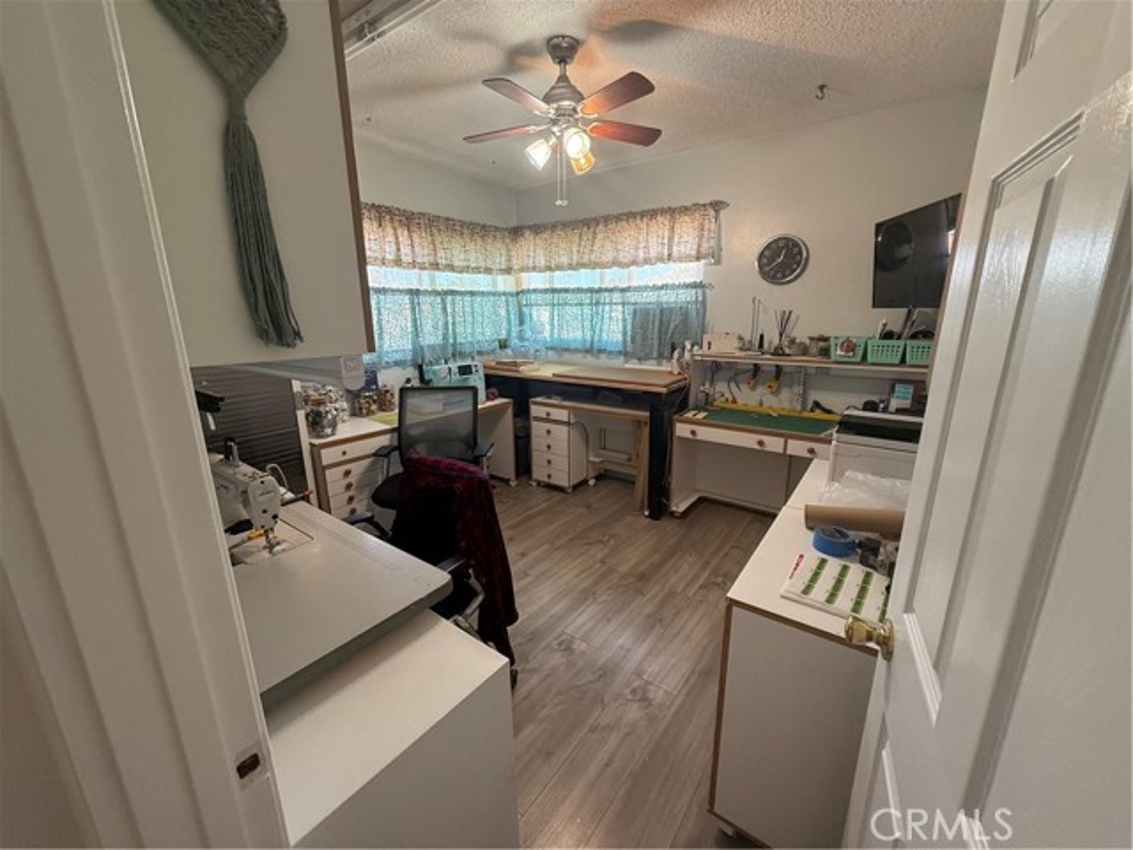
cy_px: 425
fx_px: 458
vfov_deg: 85.7
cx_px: 566
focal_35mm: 14
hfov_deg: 102.1
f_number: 2.2
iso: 250
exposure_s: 1/120
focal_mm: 2.22
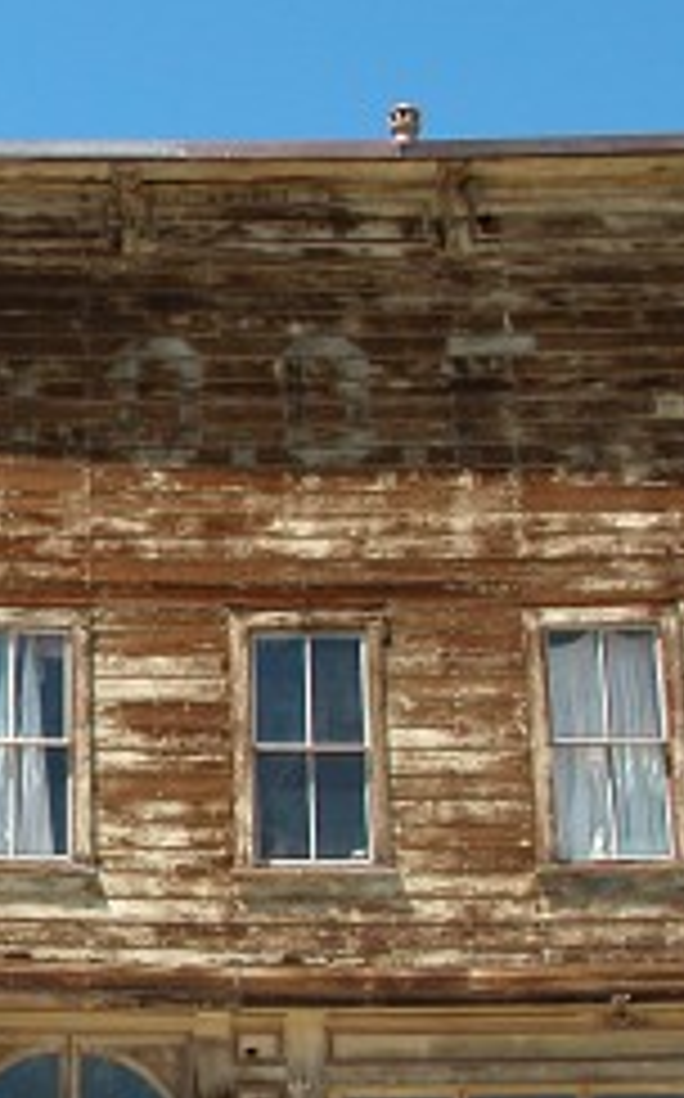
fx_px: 2452
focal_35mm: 82
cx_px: -227
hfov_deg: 15.1
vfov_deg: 25.1
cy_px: 706
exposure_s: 1/212
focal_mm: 8.9
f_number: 5.6
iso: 100
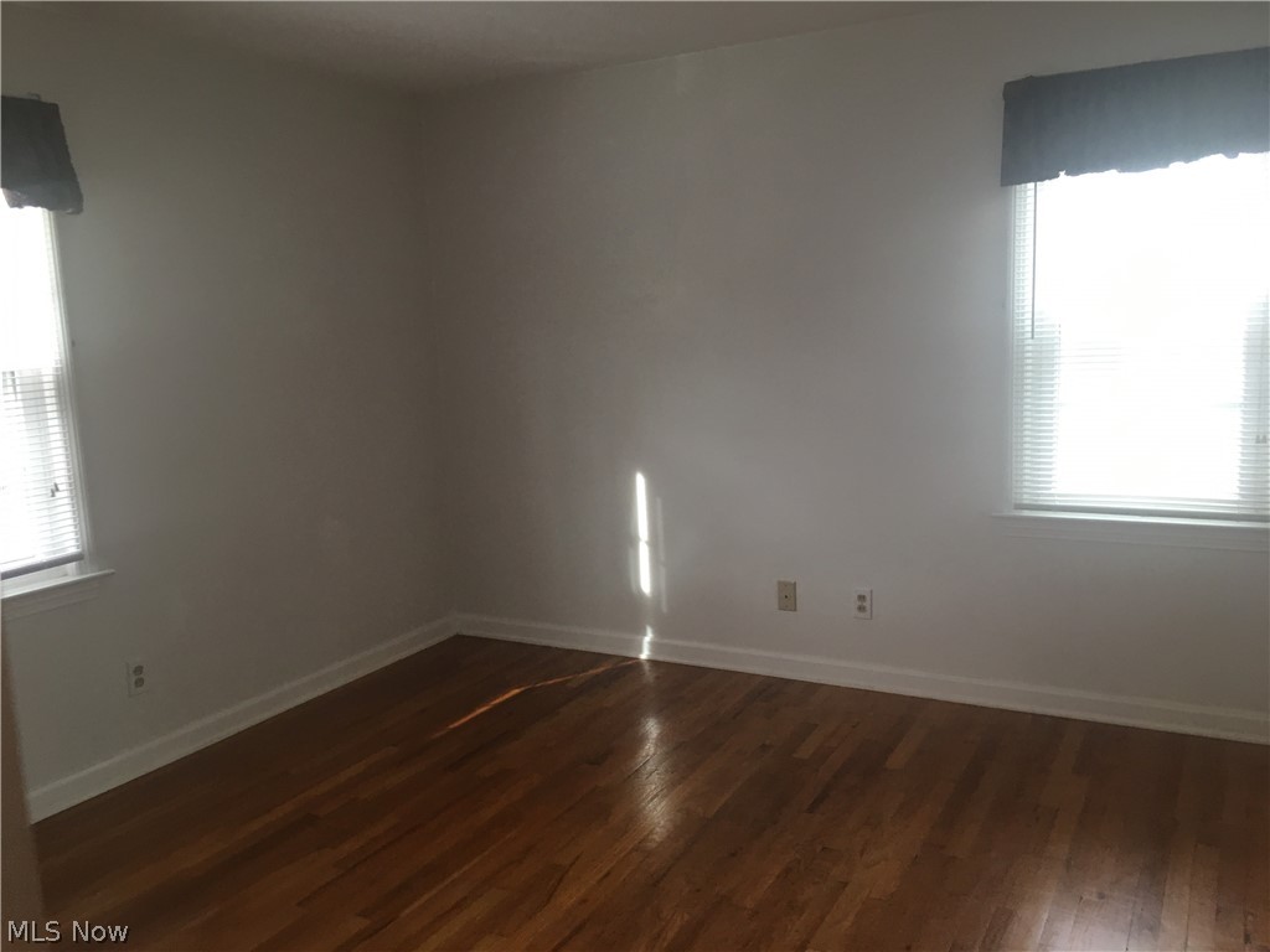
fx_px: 1064
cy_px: 476
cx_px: 635
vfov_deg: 48.2
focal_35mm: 29
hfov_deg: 61.7
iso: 40
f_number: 2.2
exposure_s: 1/17
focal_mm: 4.15
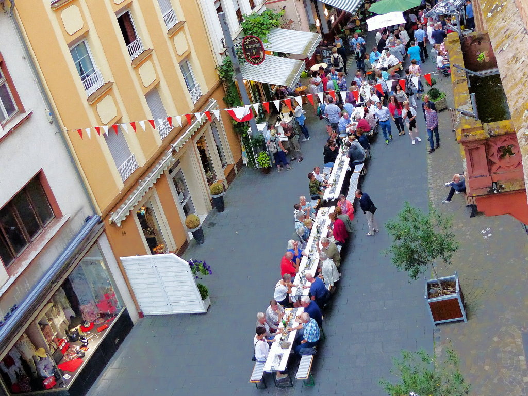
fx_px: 534
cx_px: 264
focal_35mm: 35
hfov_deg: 52.6
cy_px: 198
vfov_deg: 40.7
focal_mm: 6.2
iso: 320
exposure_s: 1/60
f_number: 2.8
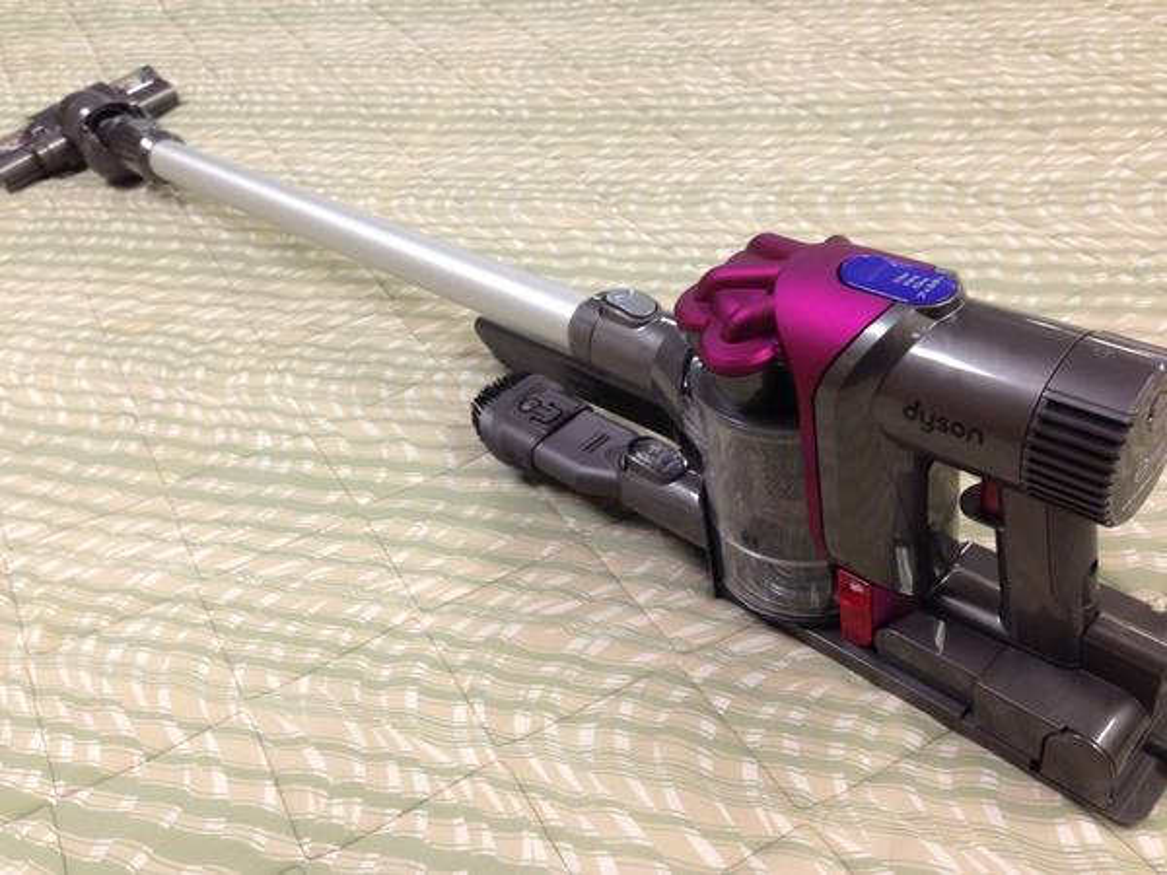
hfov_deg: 55.4
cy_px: 438
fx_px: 1113
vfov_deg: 42.9
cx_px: 584
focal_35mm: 33
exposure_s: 1/20
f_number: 2.4
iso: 80
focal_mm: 4.12
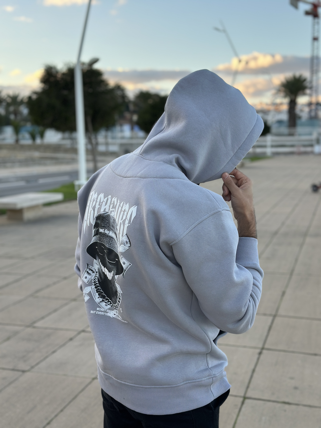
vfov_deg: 39.7
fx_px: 593
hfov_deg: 30.3
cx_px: 160
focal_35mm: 48
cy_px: 214
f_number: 1.78
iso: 80
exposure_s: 1/634
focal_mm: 6.86
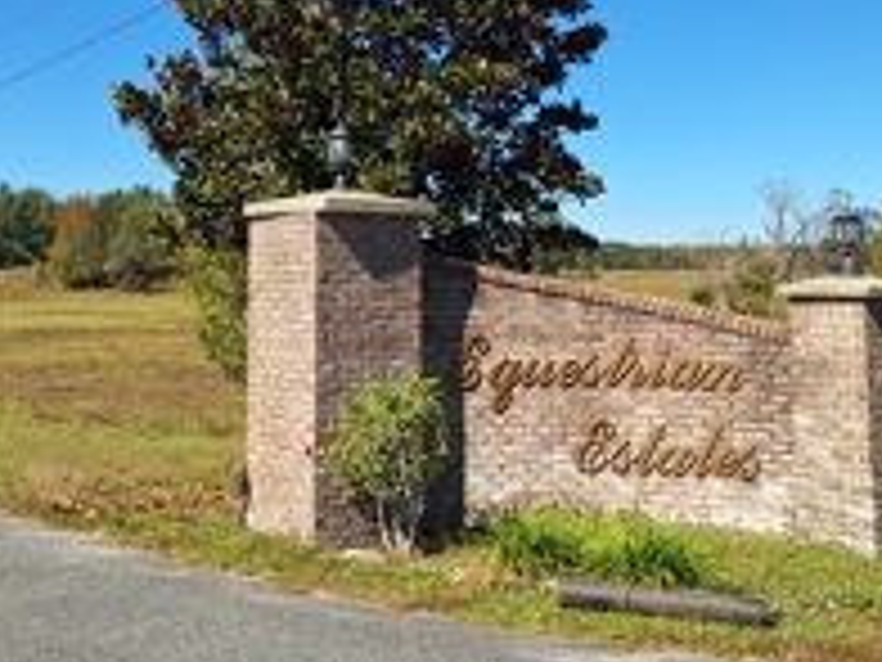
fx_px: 1198
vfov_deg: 30.2
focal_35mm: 47
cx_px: 428
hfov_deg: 40.4
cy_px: 144
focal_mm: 5.54
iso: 40
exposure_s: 1/2481
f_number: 1.8
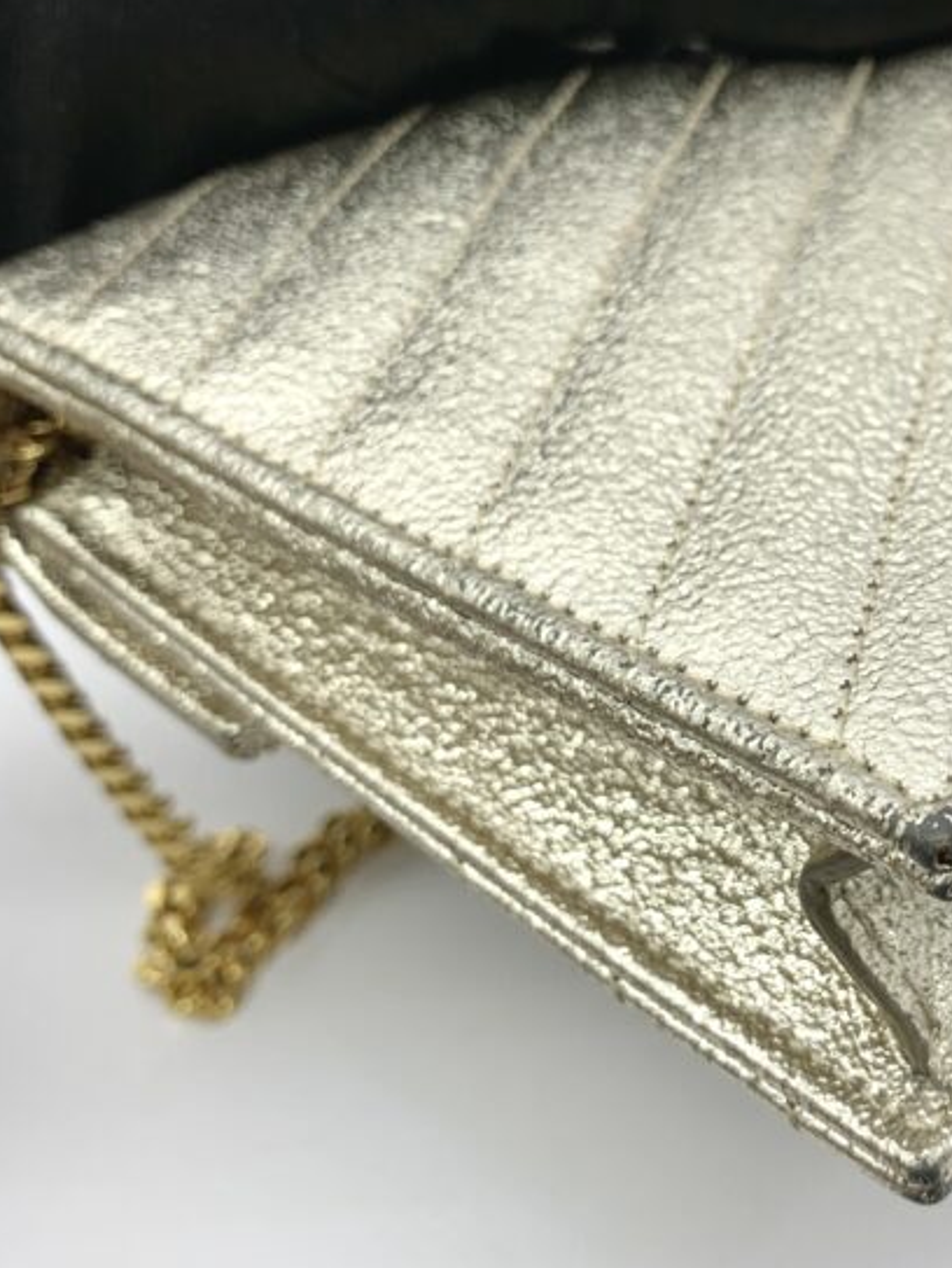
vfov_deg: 38.5
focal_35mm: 49
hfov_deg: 28.4
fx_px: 1795
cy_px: 448
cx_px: 887
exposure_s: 1/136
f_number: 1.8
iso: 25
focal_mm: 4.25
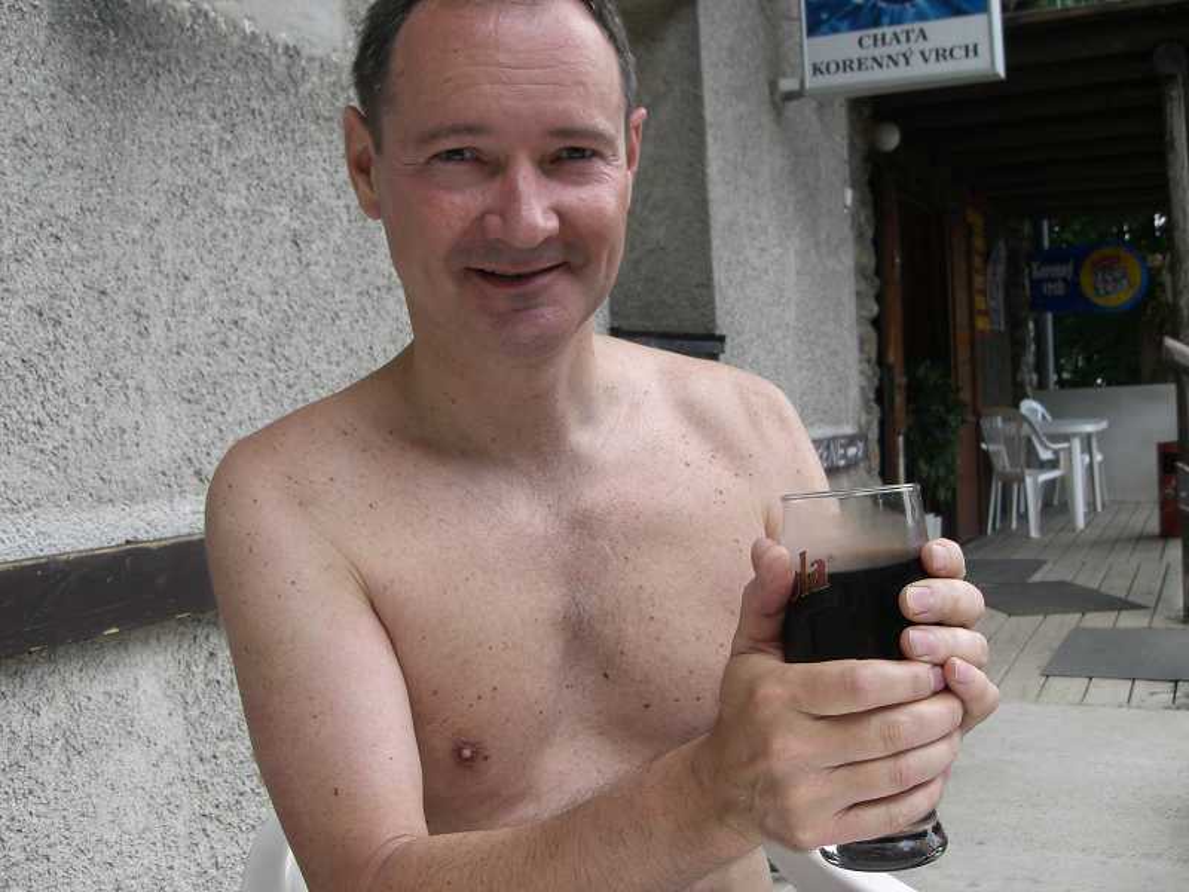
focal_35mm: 38
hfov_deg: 49.0
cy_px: 446
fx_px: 1305
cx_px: 594
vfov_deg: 37.7
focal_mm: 6.3
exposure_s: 1/200
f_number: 3.1
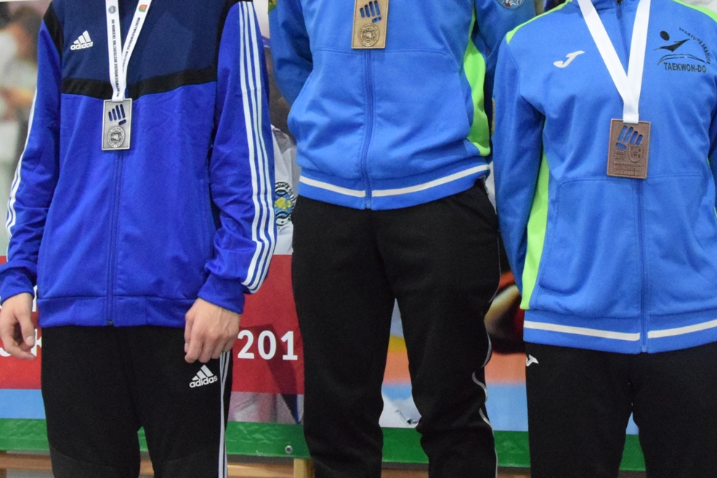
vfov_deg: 17.2
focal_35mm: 79
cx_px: 514
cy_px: 120
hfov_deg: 25.4
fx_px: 1573
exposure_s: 1/40
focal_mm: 26
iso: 6400
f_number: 10
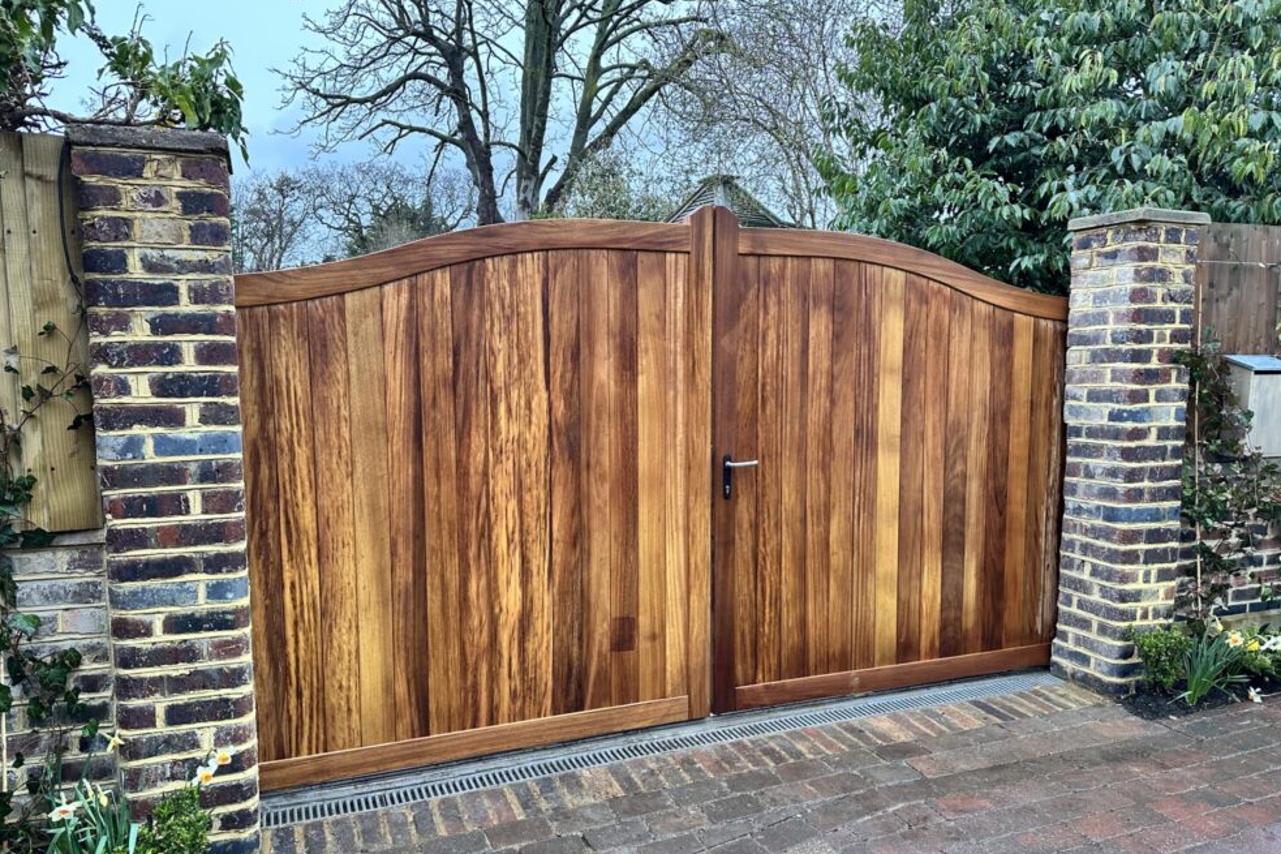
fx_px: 925
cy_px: 467
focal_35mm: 26
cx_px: 644
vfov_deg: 49.5
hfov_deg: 69.4
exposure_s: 1/206
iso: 200
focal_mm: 6.86
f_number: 1.78
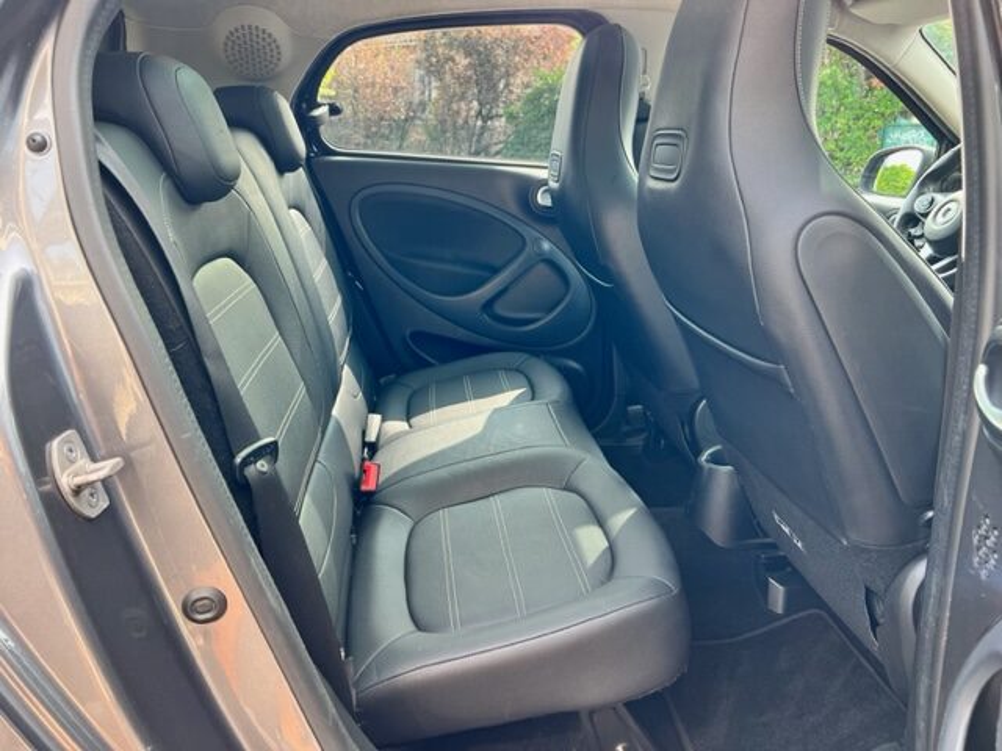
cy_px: 376
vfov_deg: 53.1
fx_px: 753
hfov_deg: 67.3
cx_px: 501
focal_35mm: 26
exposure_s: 1/155
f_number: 1.5
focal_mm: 5.7
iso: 64
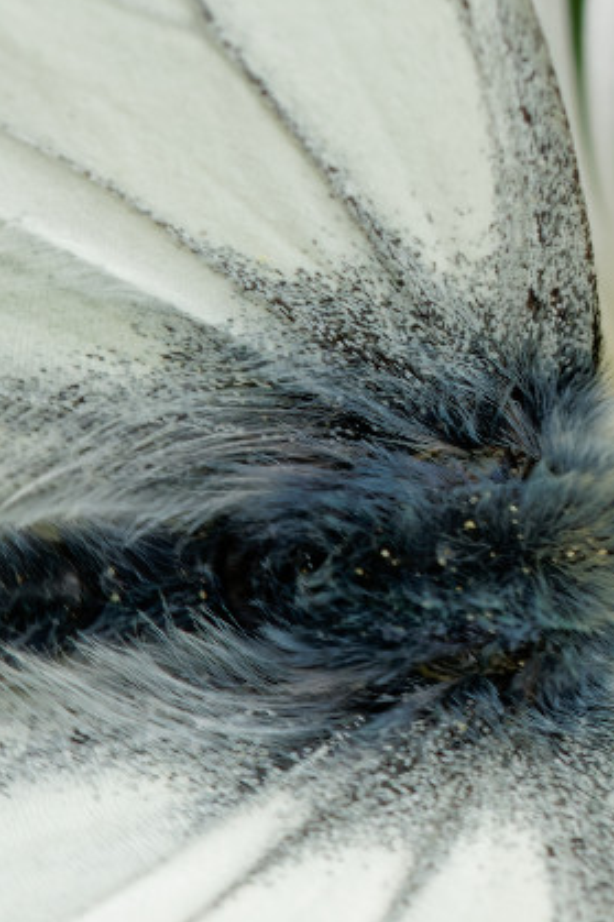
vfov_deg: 4.7
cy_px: 278
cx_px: 717
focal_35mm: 440
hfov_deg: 3.1
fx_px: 11265
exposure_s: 1/200
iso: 800
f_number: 9
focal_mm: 90
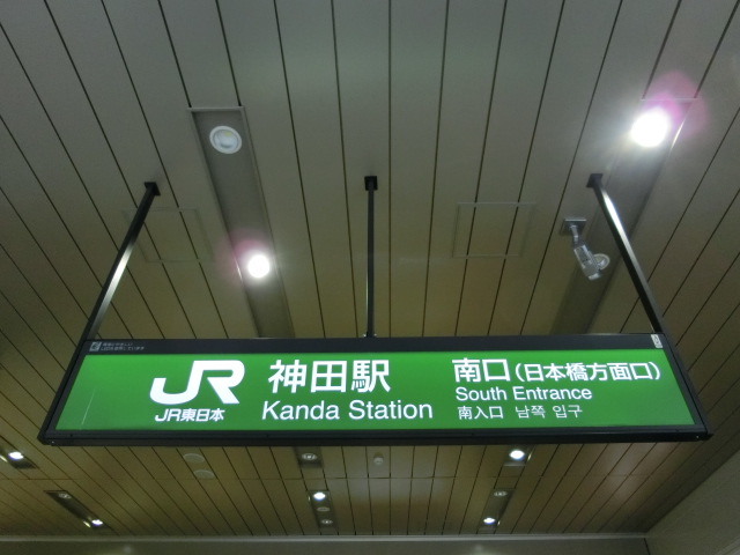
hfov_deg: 69.4
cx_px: 370
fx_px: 534
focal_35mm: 25
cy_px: 278
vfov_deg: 54.9
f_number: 3.5
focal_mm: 4.5
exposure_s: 1/125
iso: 400
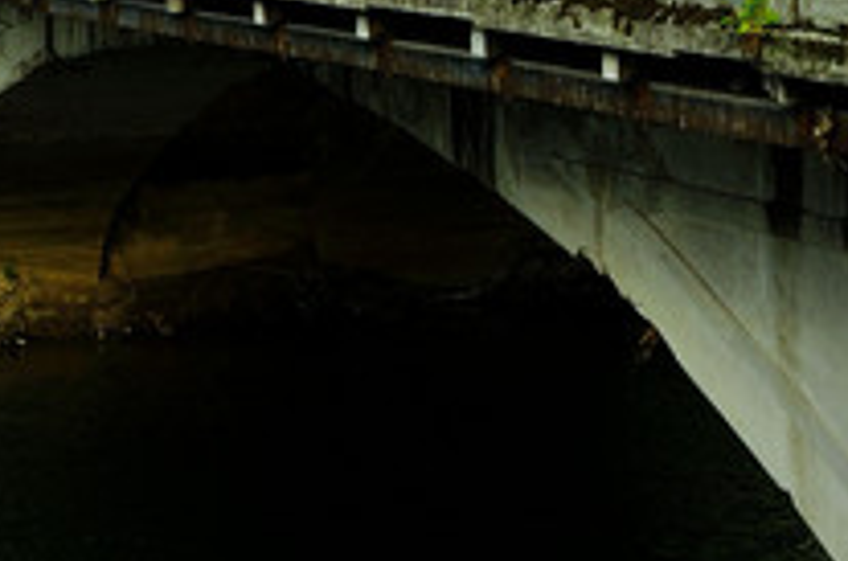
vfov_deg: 6.8
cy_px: -342
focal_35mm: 197
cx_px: 819
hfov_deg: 10.4
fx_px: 4630
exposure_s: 1/60
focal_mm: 34
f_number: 8
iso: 200
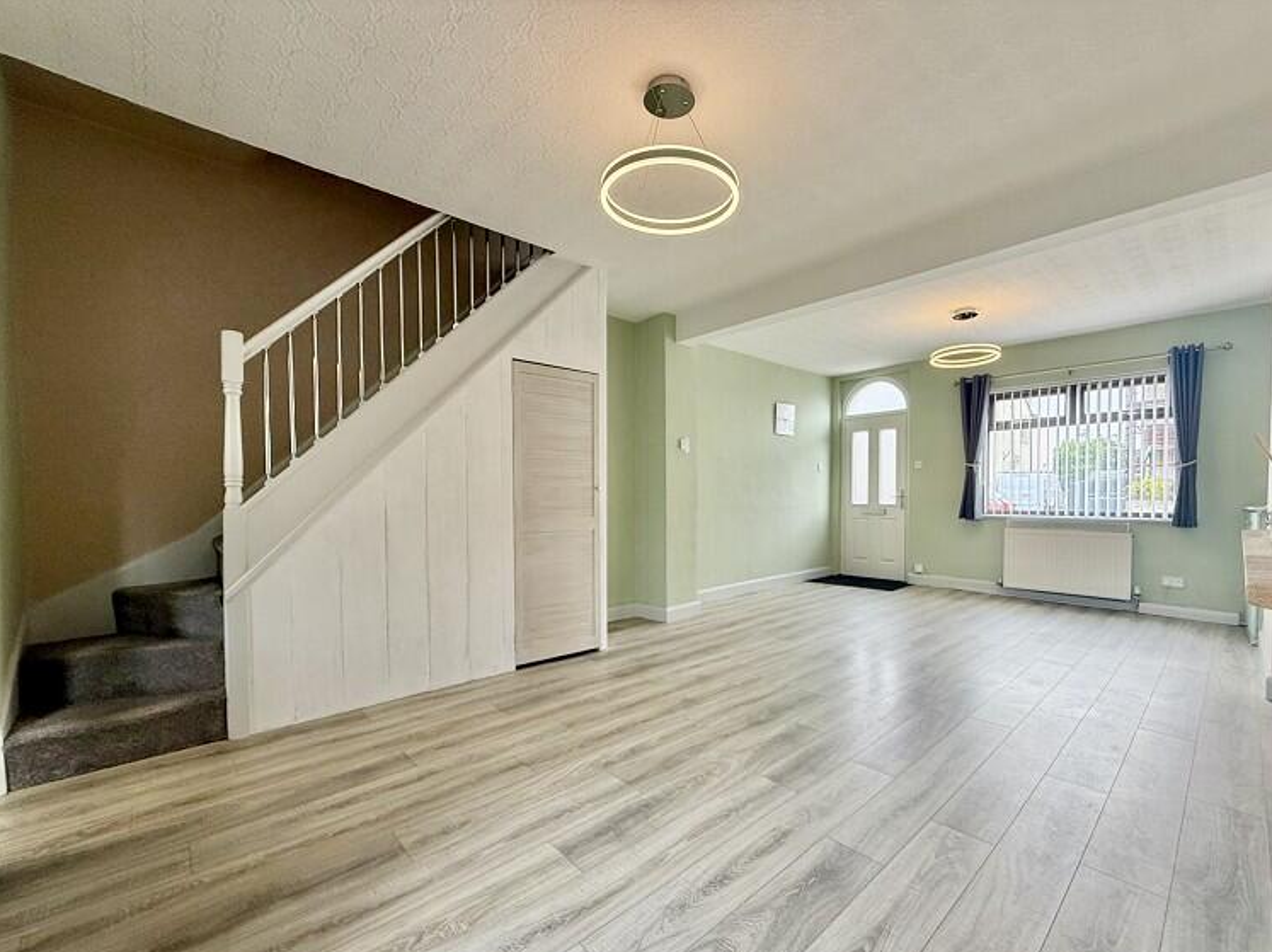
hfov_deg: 98.1
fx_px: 551
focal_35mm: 15
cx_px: 676
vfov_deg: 81.6
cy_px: 507
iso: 50
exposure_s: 1/121
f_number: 2.2
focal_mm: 2.22
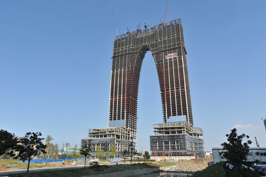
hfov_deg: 69.4
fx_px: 192
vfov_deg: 49.5
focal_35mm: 26
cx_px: 133
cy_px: 88
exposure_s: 1/400
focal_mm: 26
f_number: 10
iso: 200
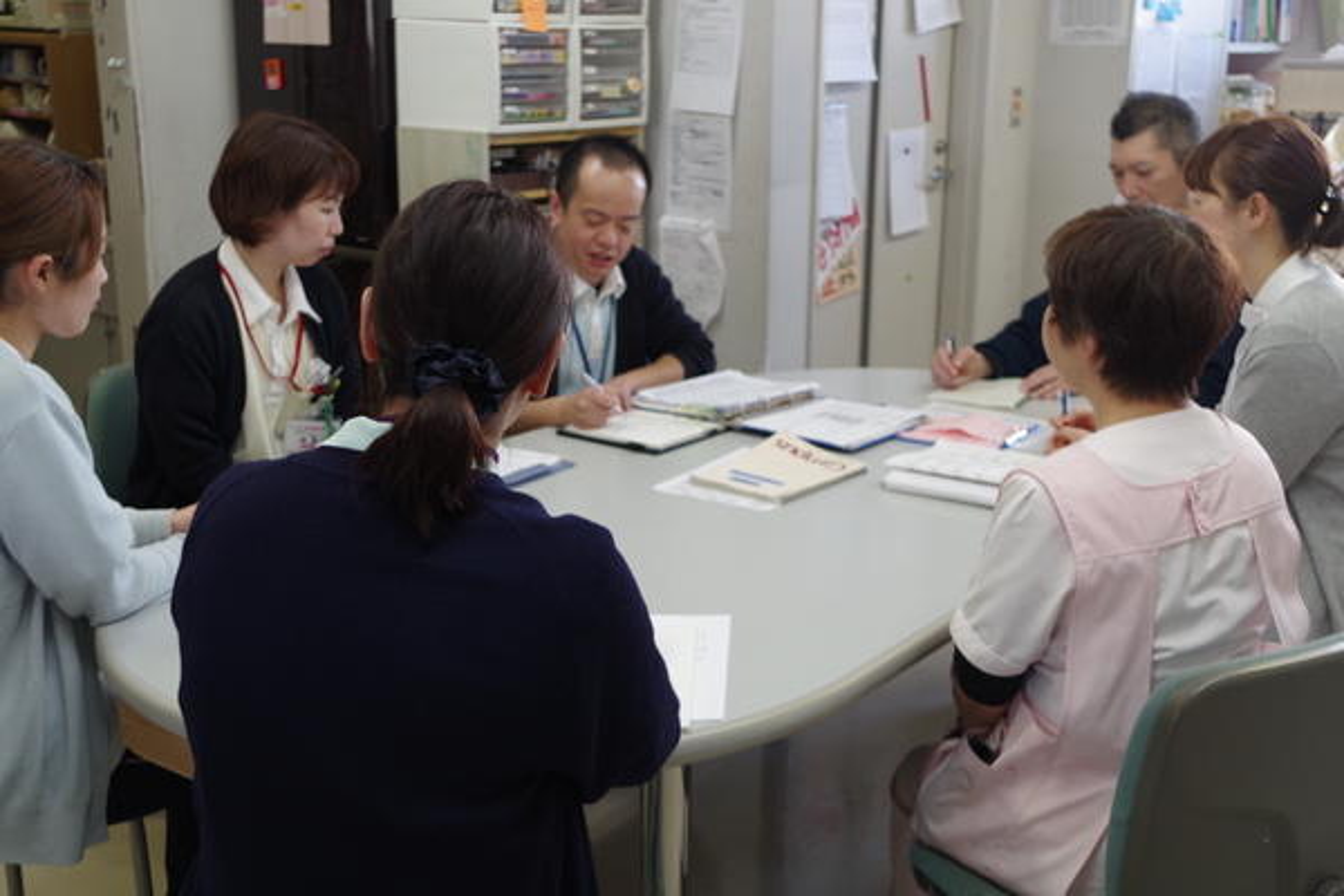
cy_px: 448
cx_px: 672
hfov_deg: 49.6
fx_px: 1456
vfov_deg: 34.2
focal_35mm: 39
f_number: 4
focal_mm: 26.25
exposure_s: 1/100
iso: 400
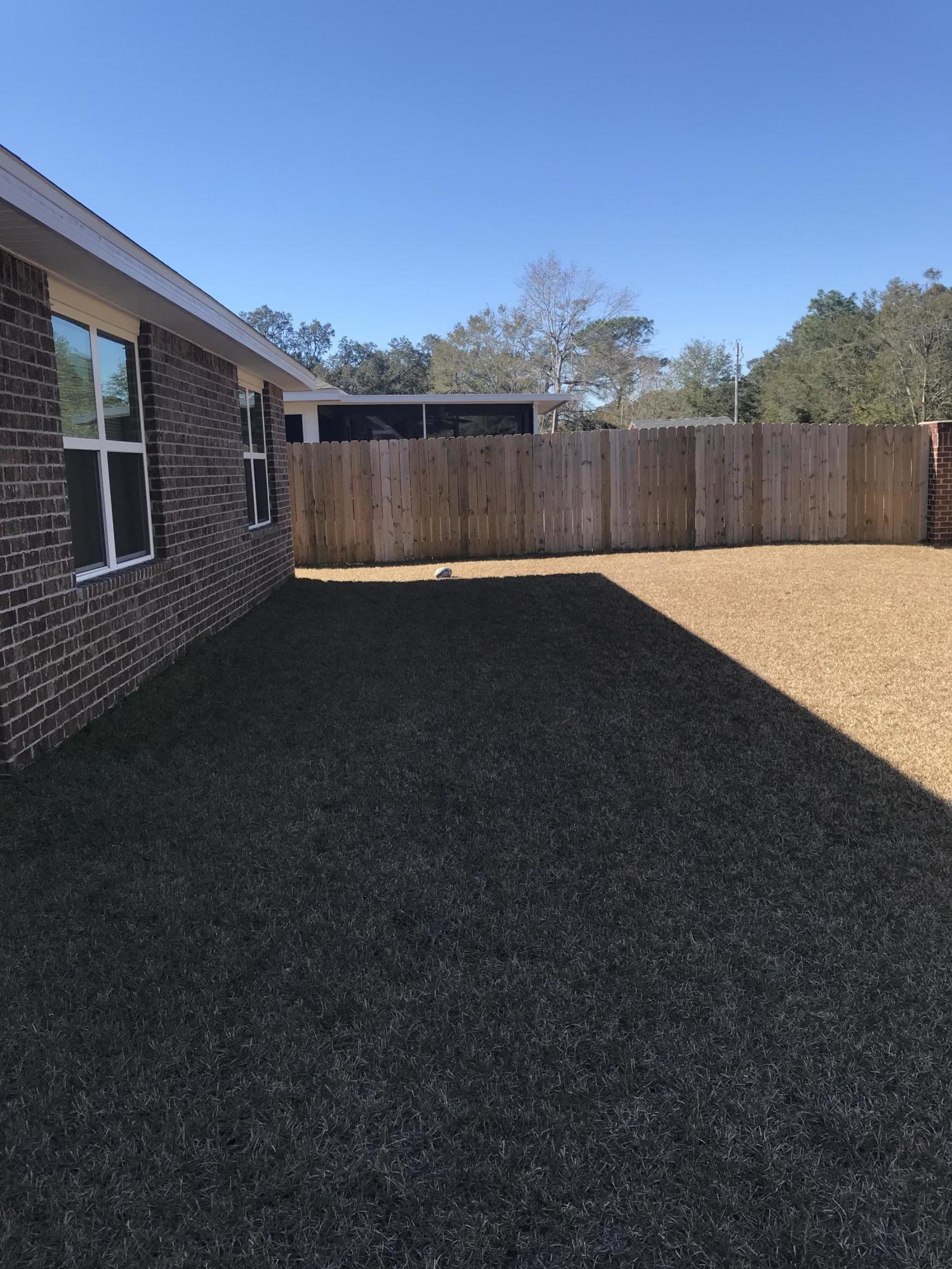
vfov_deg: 63.4
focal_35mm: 28
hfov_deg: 49.7
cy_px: 634
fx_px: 1027
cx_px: 476
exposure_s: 1/1244
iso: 20
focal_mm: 3.99
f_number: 1.8
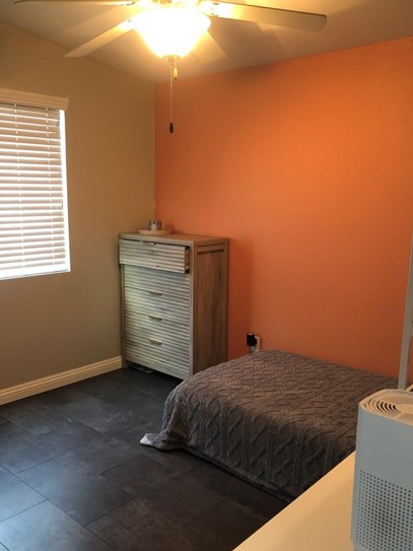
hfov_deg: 42.9
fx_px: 525
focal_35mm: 33
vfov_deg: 55.3
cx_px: 188
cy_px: 289
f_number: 1.8
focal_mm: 3.99
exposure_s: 1/15
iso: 80
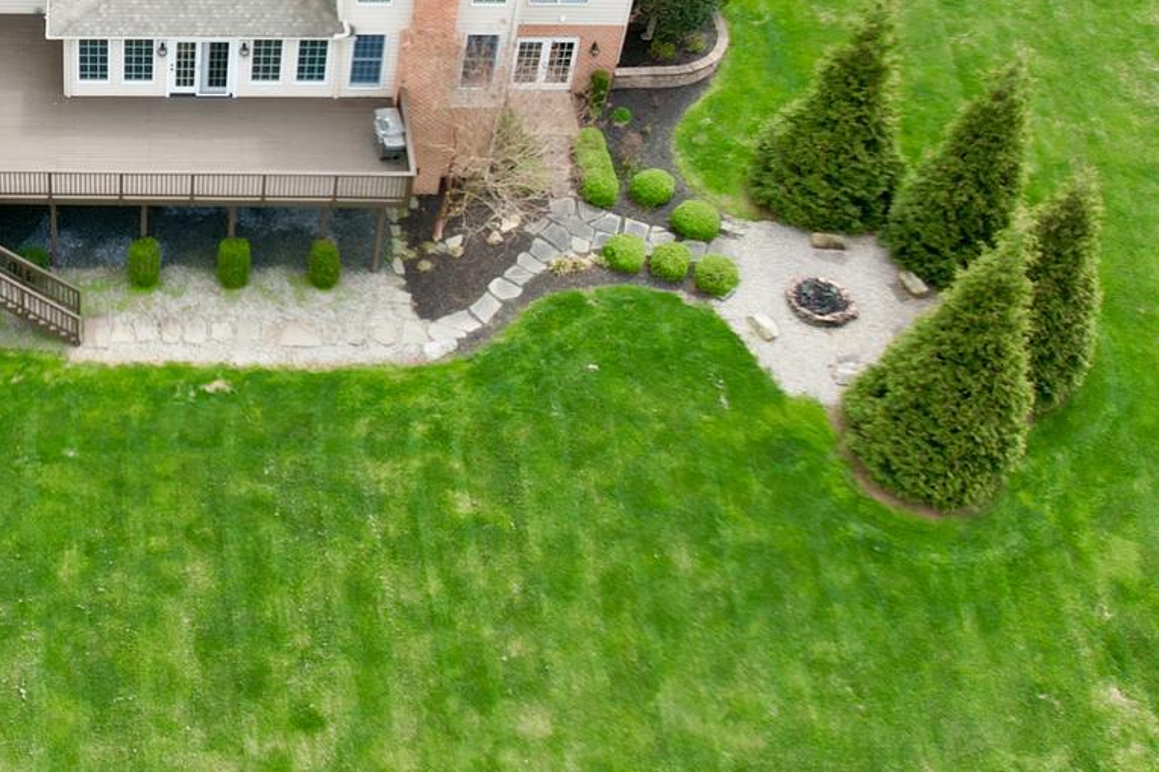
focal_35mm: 59
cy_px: 108
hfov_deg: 31.7
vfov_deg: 22.5
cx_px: 44
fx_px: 1899
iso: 100
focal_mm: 8.38
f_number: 2.8
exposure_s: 1/800
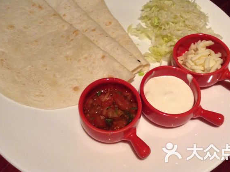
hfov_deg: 45.8
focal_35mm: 41
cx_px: 122
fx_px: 272
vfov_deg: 34.9
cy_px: 67
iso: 250
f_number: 2.4
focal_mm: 3.3
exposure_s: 1/15
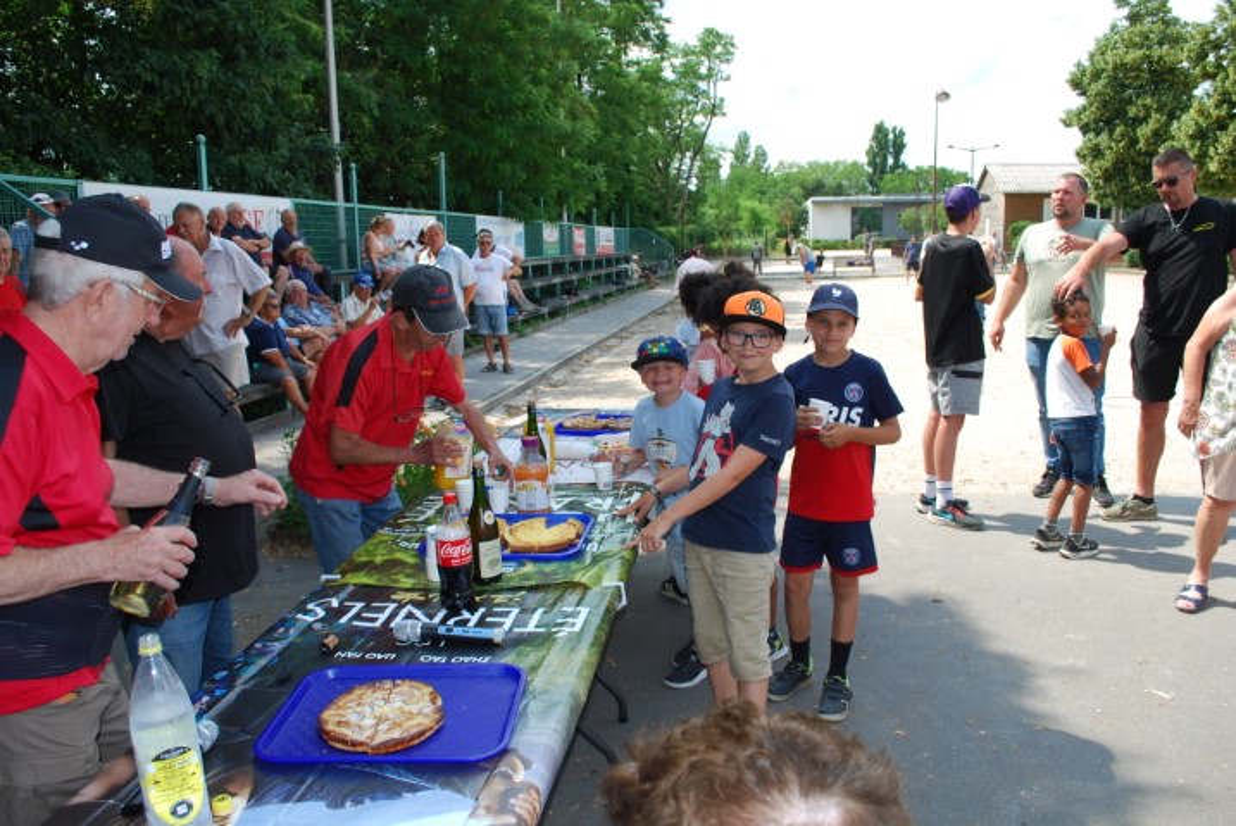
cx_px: 618
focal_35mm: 27
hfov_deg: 67.4
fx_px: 928
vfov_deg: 48.0
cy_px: 413
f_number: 5.6
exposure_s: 1/200
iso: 100
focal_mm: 18
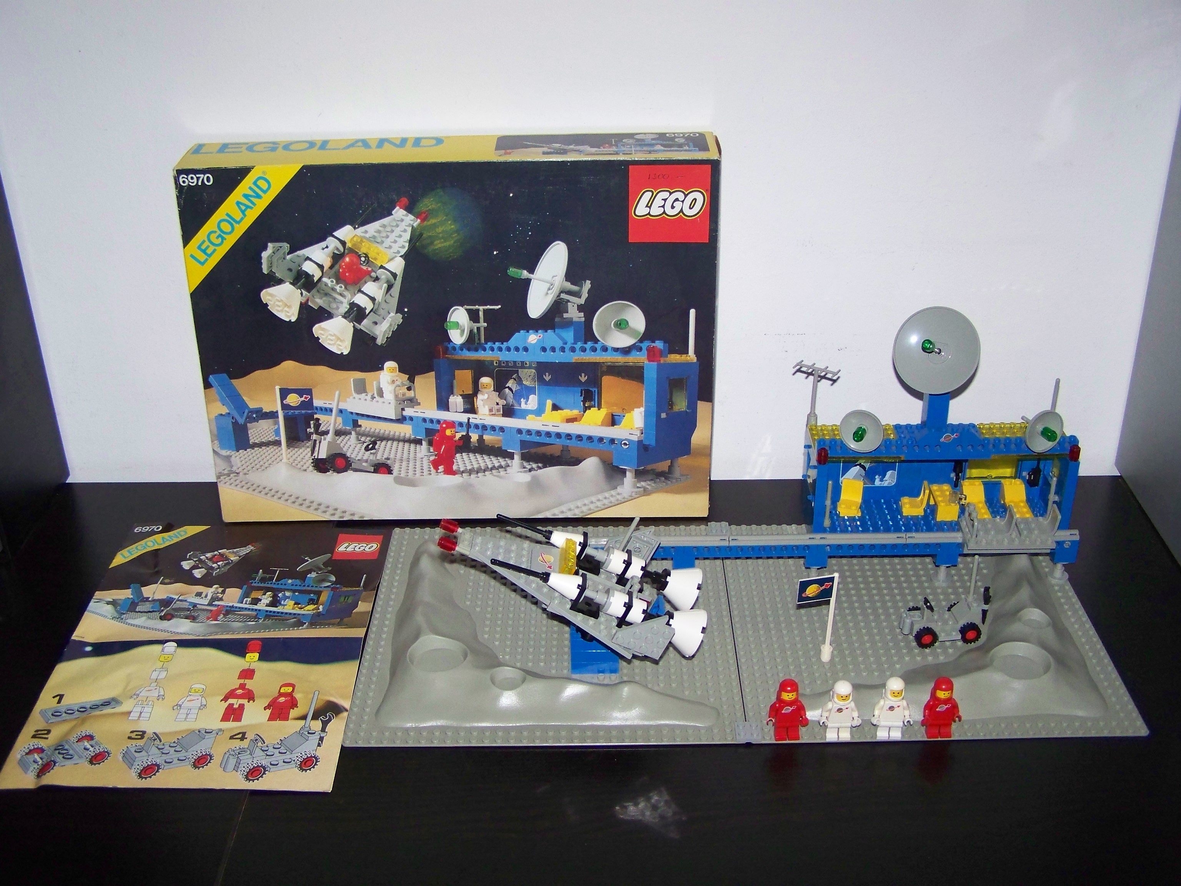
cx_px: 590
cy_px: 443
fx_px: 1296
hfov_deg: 49.0
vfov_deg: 37.7
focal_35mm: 38
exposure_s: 1/30
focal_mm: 6.3
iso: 200
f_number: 2.8
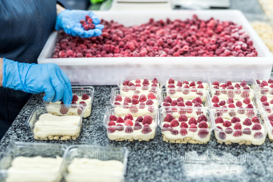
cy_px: 91
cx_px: 136
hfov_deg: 39.6
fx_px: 379
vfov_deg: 27.0
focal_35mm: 50
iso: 500
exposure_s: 1/160
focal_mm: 50
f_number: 2
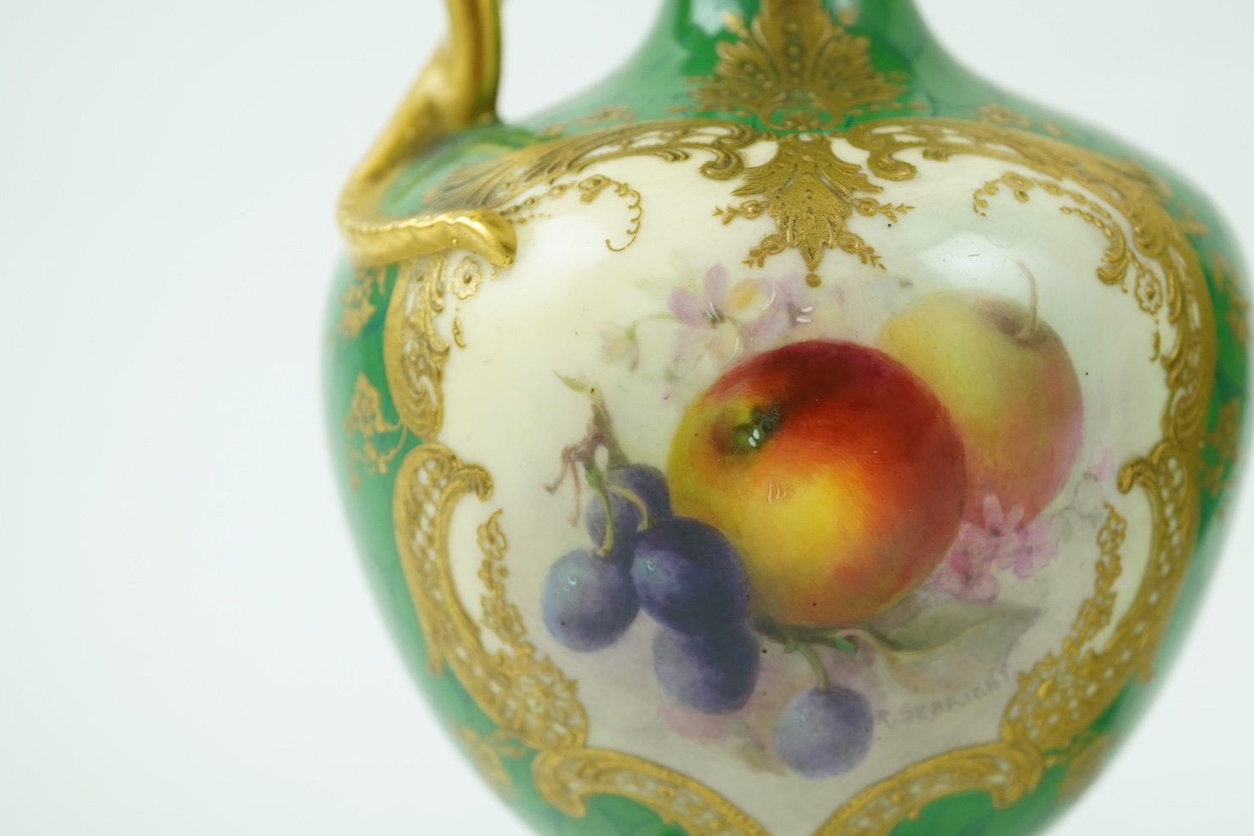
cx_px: 760
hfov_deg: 33.3
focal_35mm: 60
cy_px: 438
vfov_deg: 22.6
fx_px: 2090
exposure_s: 1/50
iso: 640
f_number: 8
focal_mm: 30
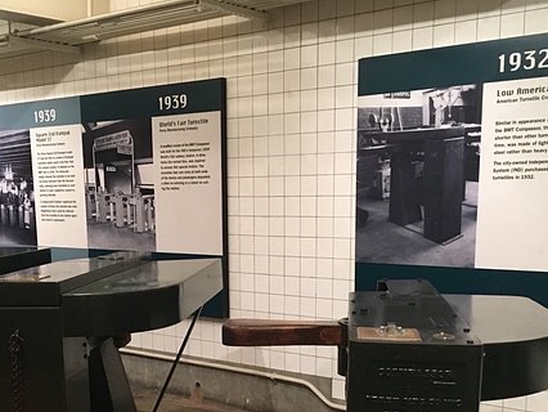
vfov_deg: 27.8
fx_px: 808
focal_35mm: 51
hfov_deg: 37.4
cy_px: 350
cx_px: 246
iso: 200
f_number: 2.2
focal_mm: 4.15
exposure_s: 1/30
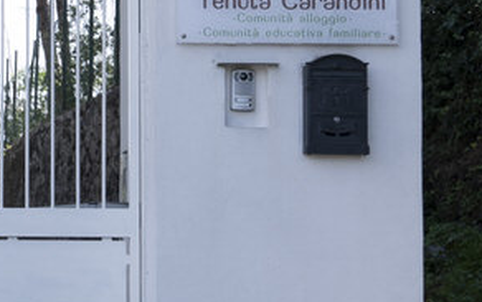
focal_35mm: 134
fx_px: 1762
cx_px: -221
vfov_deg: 9.8
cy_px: 121
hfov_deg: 14.6
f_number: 6.3
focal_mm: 24
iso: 100
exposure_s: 1/125
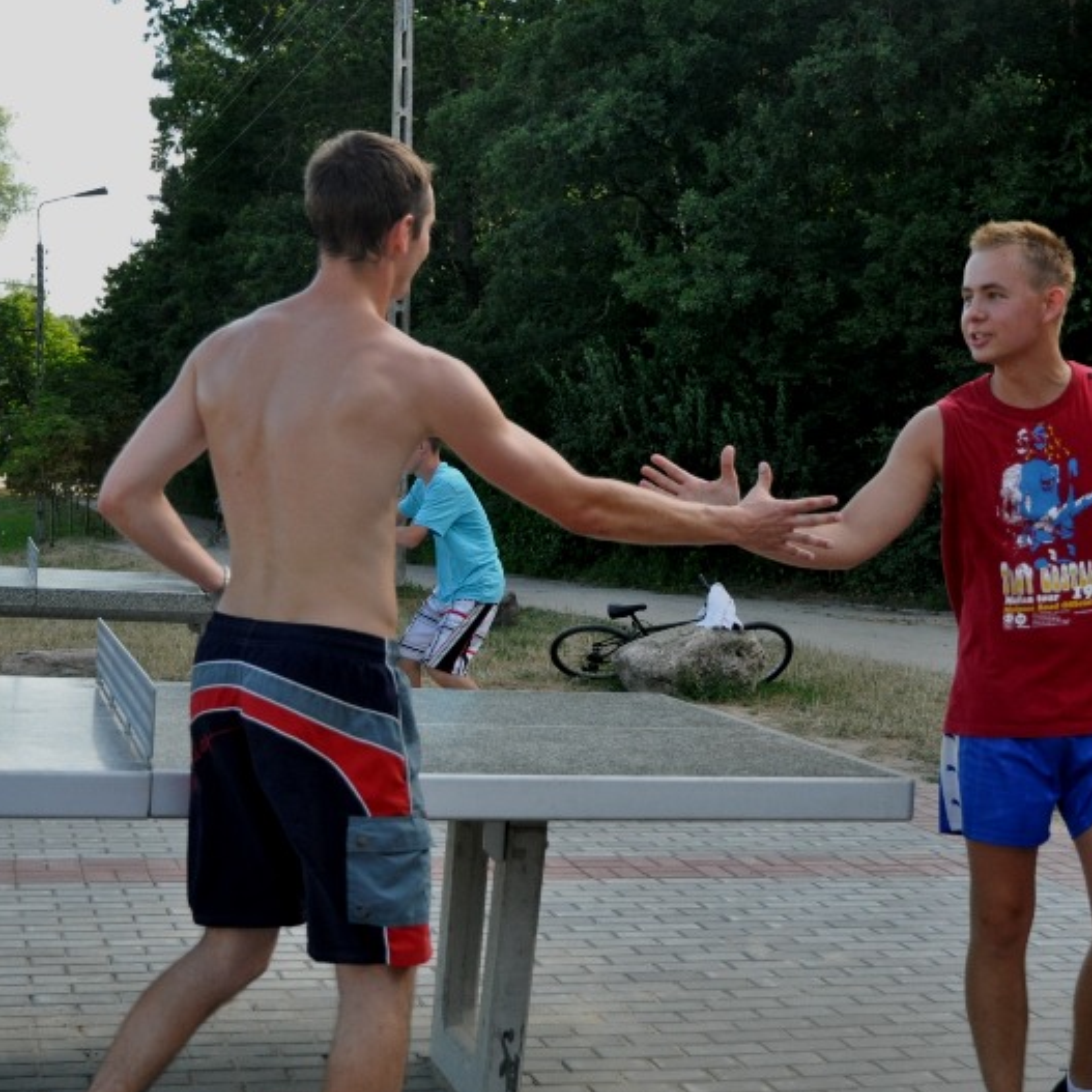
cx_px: 661
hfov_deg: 29.5
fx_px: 2070
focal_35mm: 58
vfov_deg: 29.6
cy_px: 546
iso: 800
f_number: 4.5
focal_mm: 30
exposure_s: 1/1000
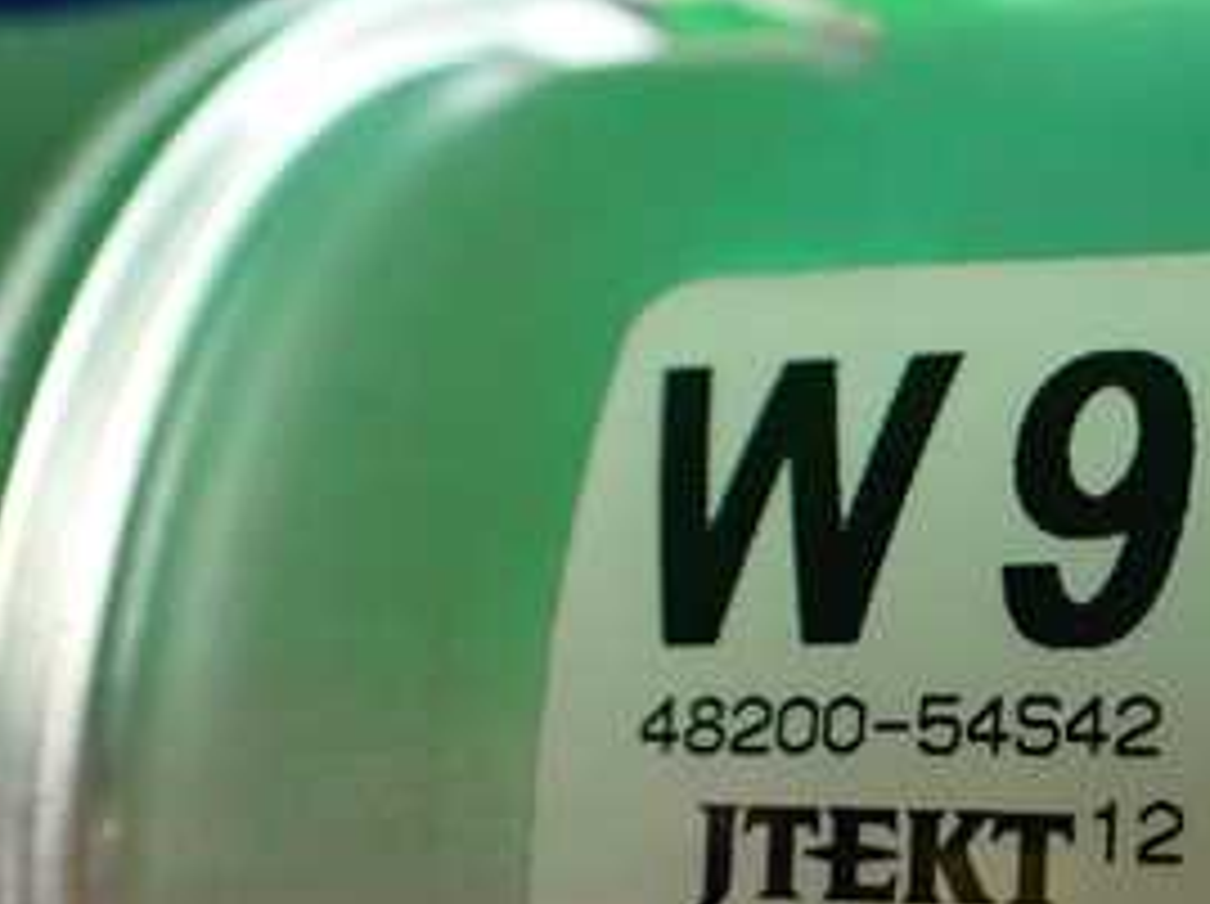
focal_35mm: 67
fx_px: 2339
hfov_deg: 27.4
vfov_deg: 21.6
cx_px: 1201
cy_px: 715
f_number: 2.3
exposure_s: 1/80
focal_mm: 5.4
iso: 800
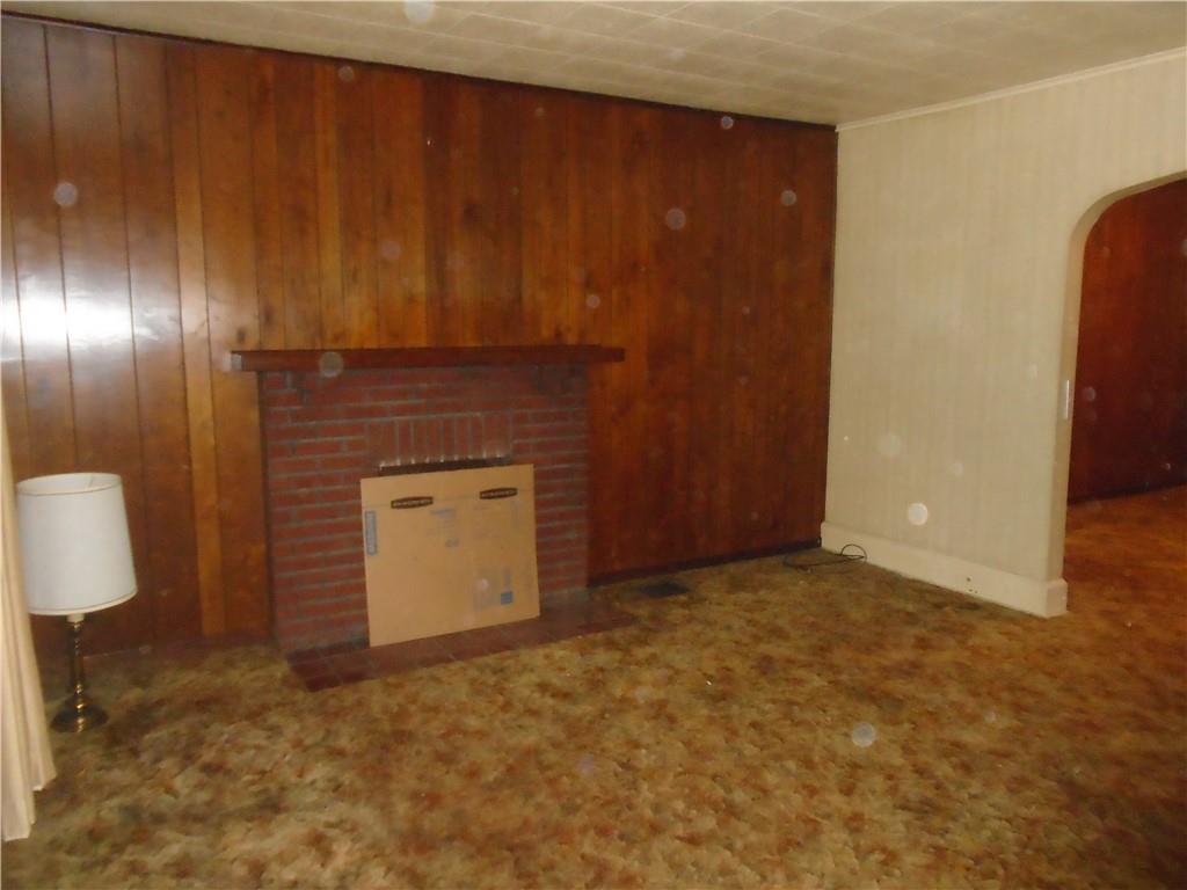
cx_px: 594
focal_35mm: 26
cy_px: 445
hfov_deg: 67.3
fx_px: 892
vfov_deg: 53.1
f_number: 3.2
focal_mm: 4.6
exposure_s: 1/30
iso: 800
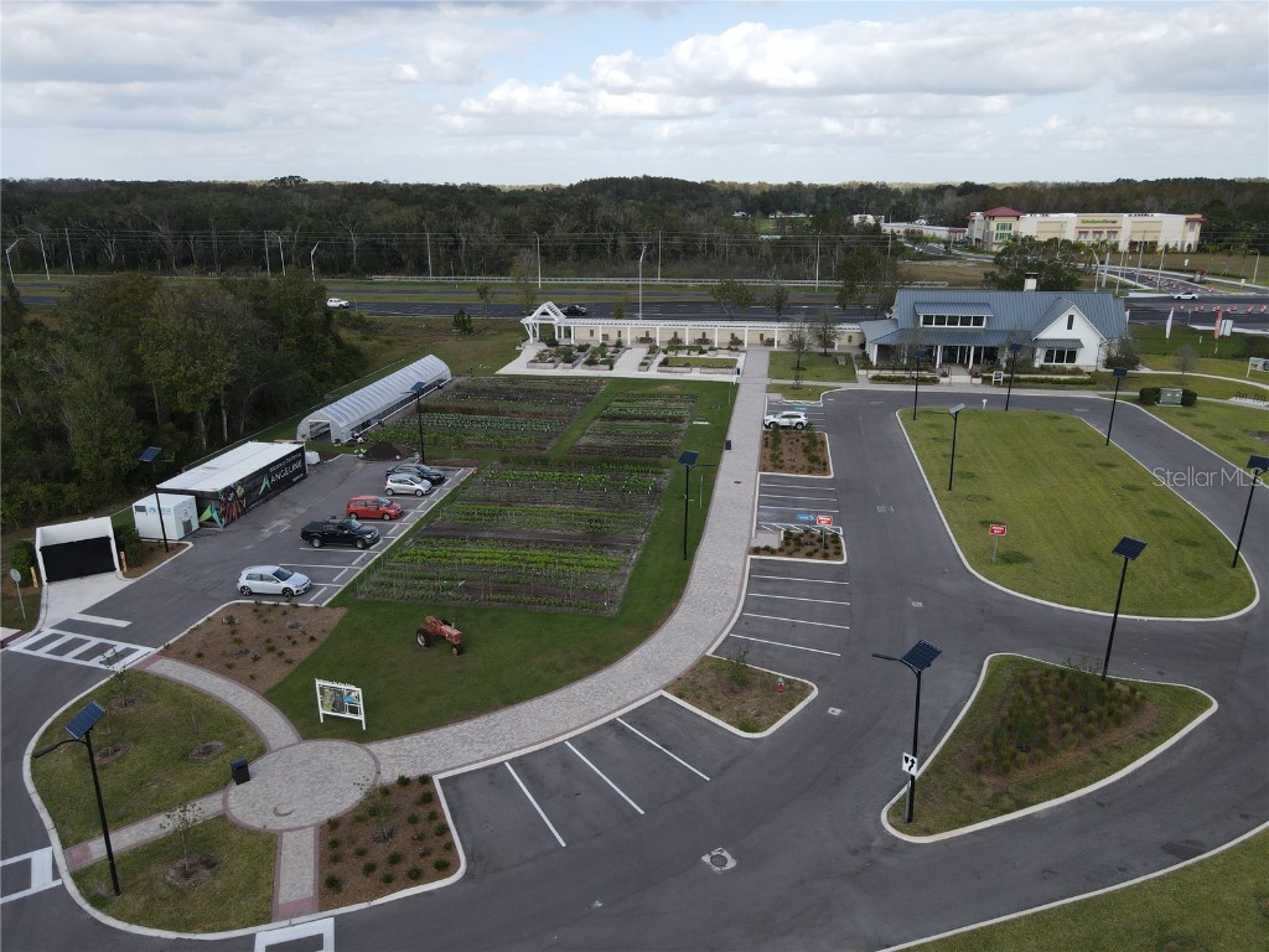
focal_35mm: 24
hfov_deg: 71.6
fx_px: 880
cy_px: 476
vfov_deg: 56.8
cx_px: 634
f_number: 2.8
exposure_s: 1/400
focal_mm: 4.5
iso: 100
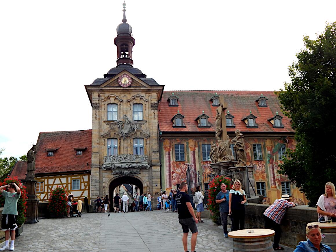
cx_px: 169
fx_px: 311
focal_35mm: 32
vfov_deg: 44.2
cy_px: 128
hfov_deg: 56.8
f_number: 3.2
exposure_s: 1/200
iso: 125
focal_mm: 5.6
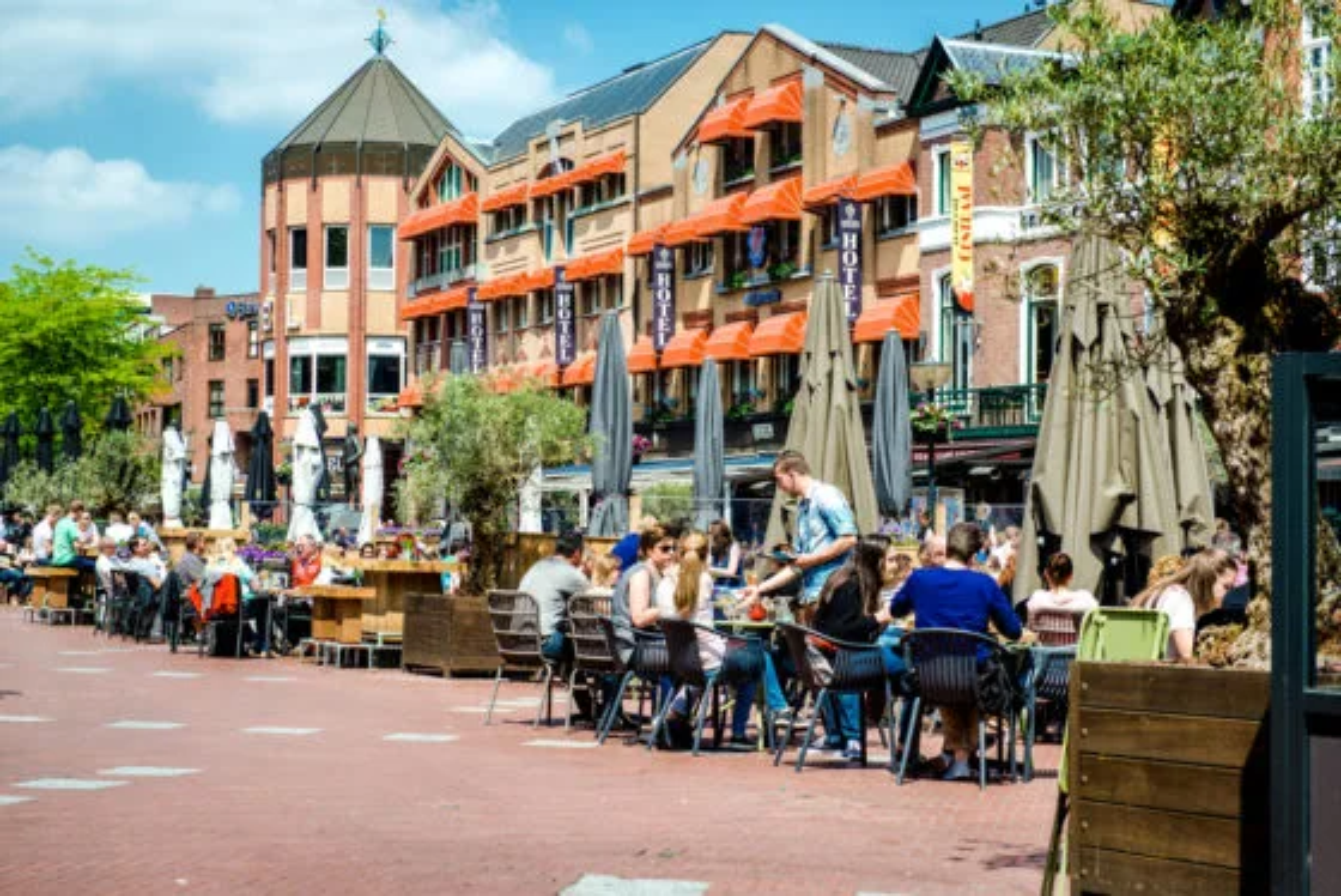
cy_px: 448
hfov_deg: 33.4
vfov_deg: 22.6
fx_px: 2236
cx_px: 670
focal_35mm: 60
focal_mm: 60
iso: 100
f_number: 6.3
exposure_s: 1/320
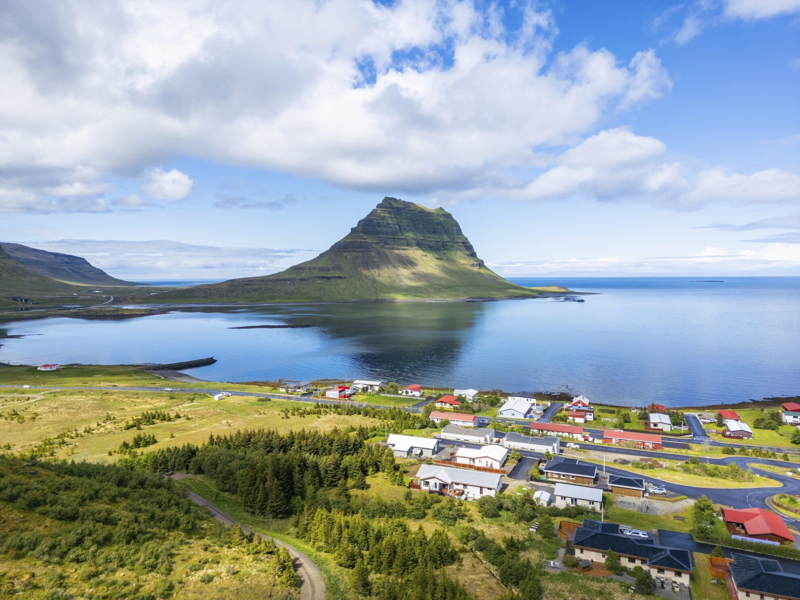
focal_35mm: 24
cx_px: 400
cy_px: 300
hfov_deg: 71.6
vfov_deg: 56.8
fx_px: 555
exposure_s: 1/3000
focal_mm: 6.72
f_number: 1.7
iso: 110
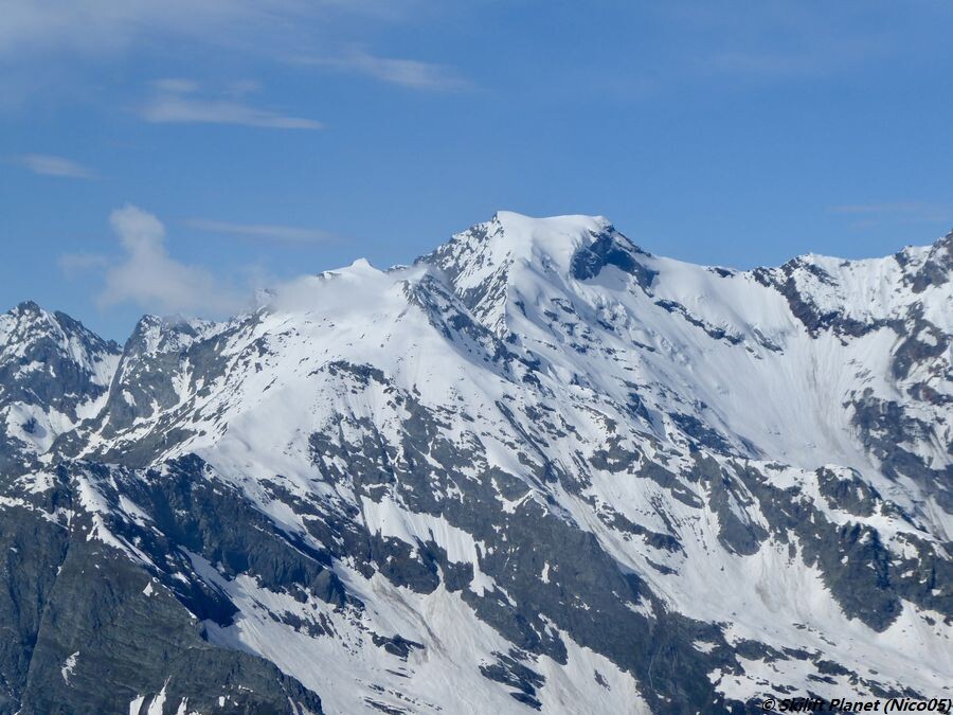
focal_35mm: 117
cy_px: 358
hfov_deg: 16.8
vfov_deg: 12.7
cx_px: 476
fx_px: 3221
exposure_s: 1/1000
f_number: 5.1
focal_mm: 19
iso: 80
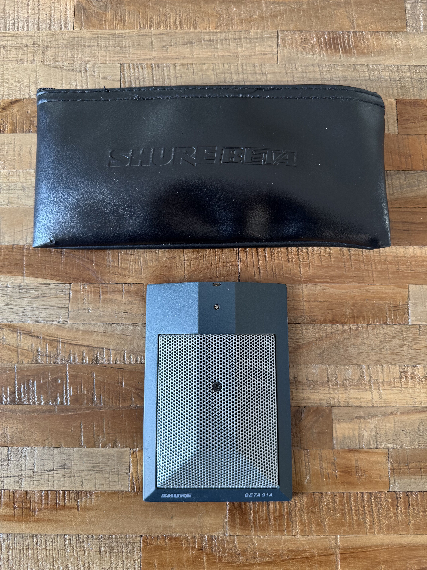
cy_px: 285
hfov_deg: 56.8
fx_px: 395
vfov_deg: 71.6
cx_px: 214
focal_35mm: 24
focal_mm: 6.76
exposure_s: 1/89
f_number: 1.78
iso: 200
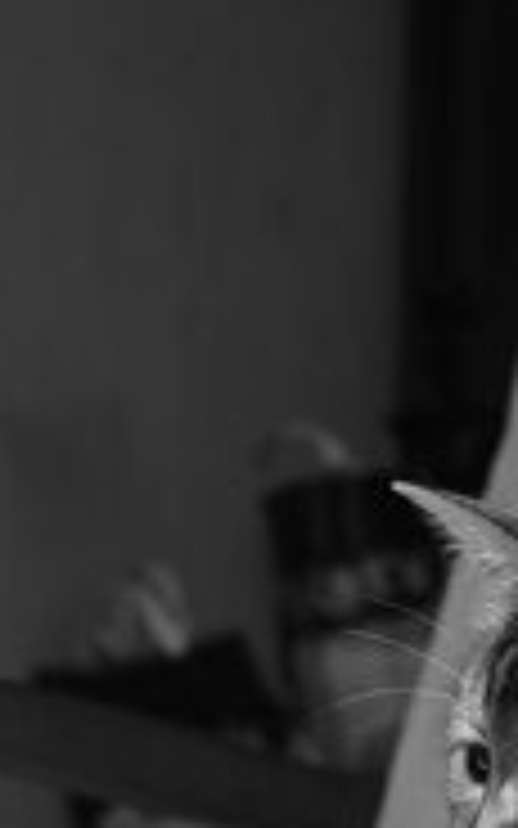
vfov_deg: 16.1
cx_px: 896
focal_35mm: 126
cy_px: 882
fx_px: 2846
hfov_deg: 9.9
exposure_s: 1/400
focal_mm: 38
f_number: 5.6
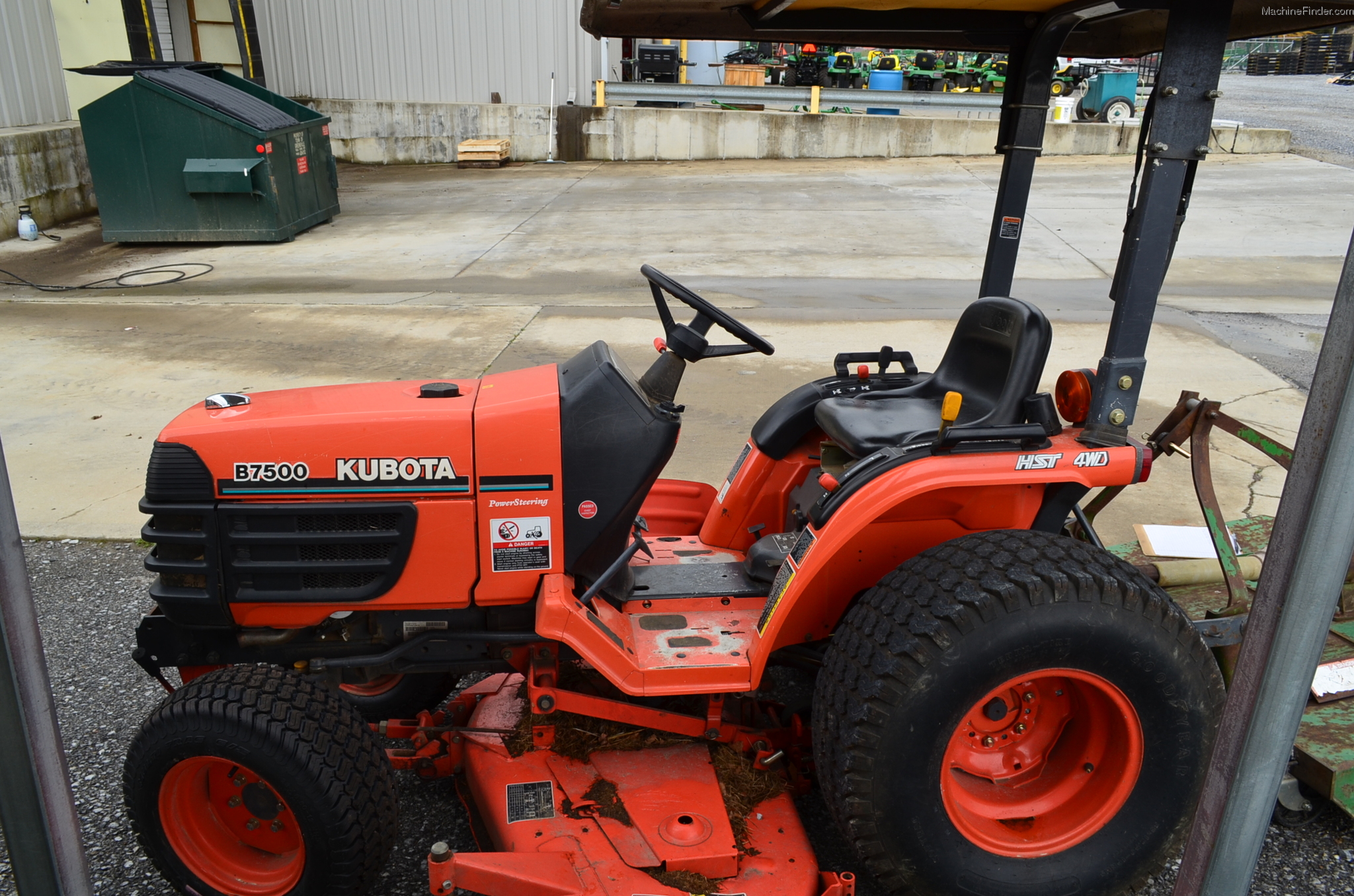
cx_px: 677
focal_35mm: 27
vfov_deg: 47.7
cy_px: 448
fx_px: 1013
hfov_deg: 67.5
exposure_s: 1/80
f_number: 10
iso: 200
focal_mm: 18
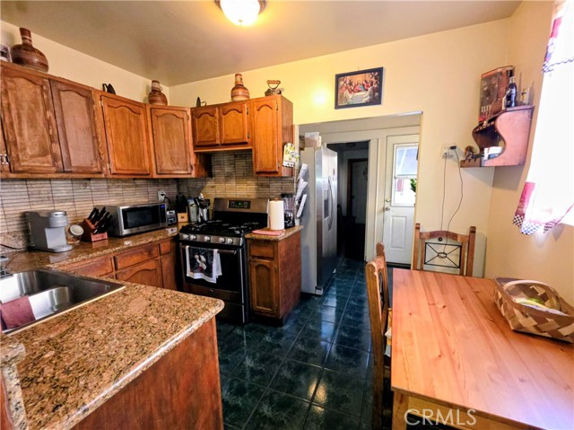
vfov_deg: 89.8
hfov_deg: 106.2
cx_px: 287
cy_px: 215
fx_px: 215
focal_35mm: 13
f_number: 1.9
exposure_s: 1/40
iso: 250
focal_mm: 2.2
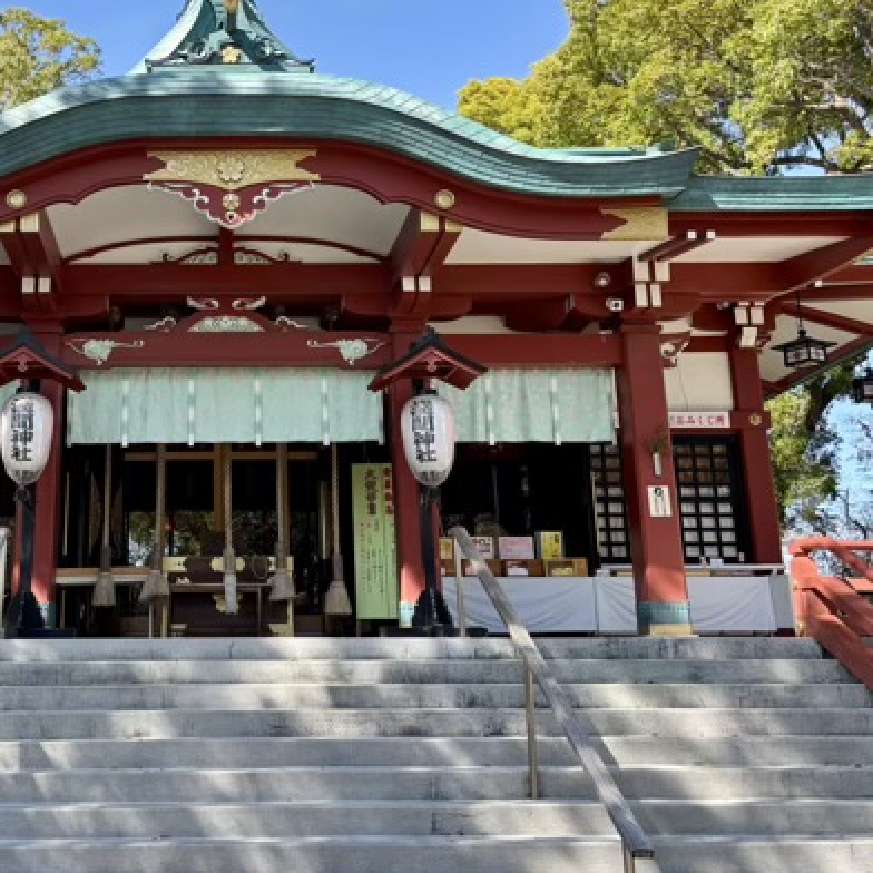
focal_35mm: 41
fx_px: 1170
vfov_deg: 40.8
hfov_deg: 39.7
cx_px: 209
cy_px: 377
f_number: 1.6
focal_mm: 5.96
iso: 50
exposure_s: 1/732
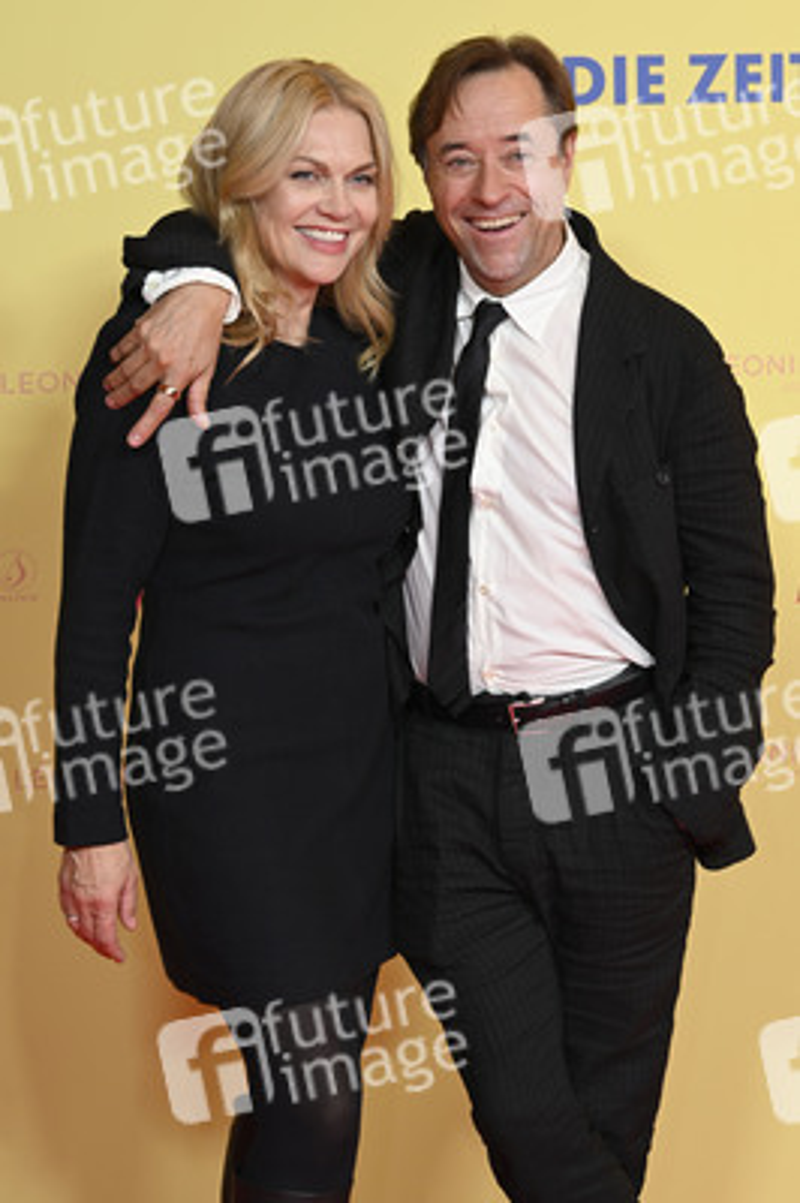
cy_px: 602
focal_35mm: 75
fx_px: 2504
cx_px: 400
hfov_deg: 18.2
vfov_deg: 27.0
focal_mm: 75
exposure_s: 1/160
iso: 500
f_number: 5.6
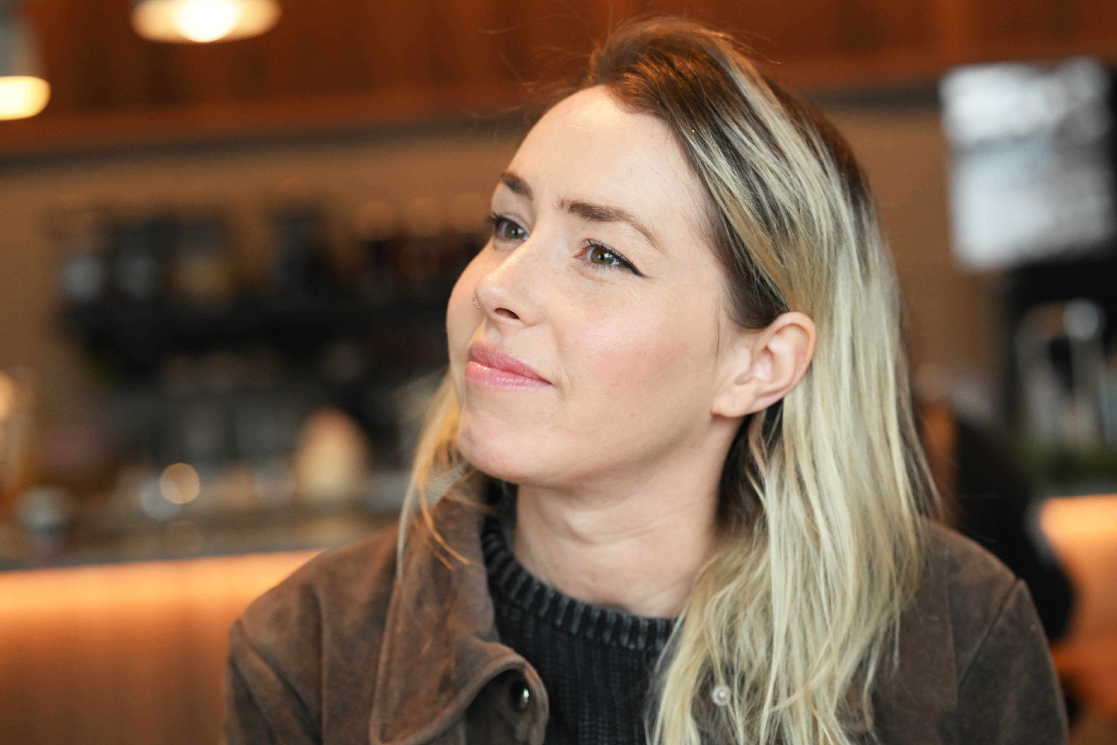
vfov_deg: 18.4
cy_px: 372
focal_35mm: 74
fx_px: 2296
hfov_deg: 27.3
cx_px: 558
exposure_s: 1/500
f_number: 3.5
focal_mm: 74
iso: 1250
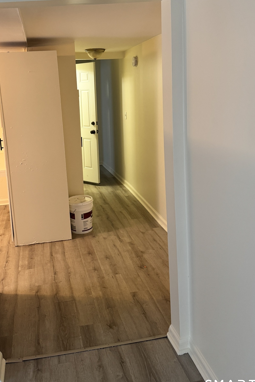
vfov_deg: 58.1
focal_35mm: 32
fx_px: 340
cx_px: 95
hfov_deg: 40.8
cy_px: 149
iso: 320
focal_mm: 6.76
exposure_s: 1/60
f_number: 1.78
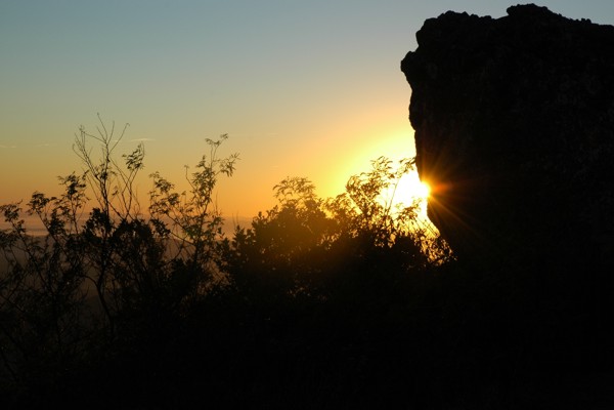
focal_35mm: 72
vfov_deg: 18.9
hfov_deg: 28.1
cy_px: 205
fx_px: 1228
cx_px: 307
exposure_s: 1/320
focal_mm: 48
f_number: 10
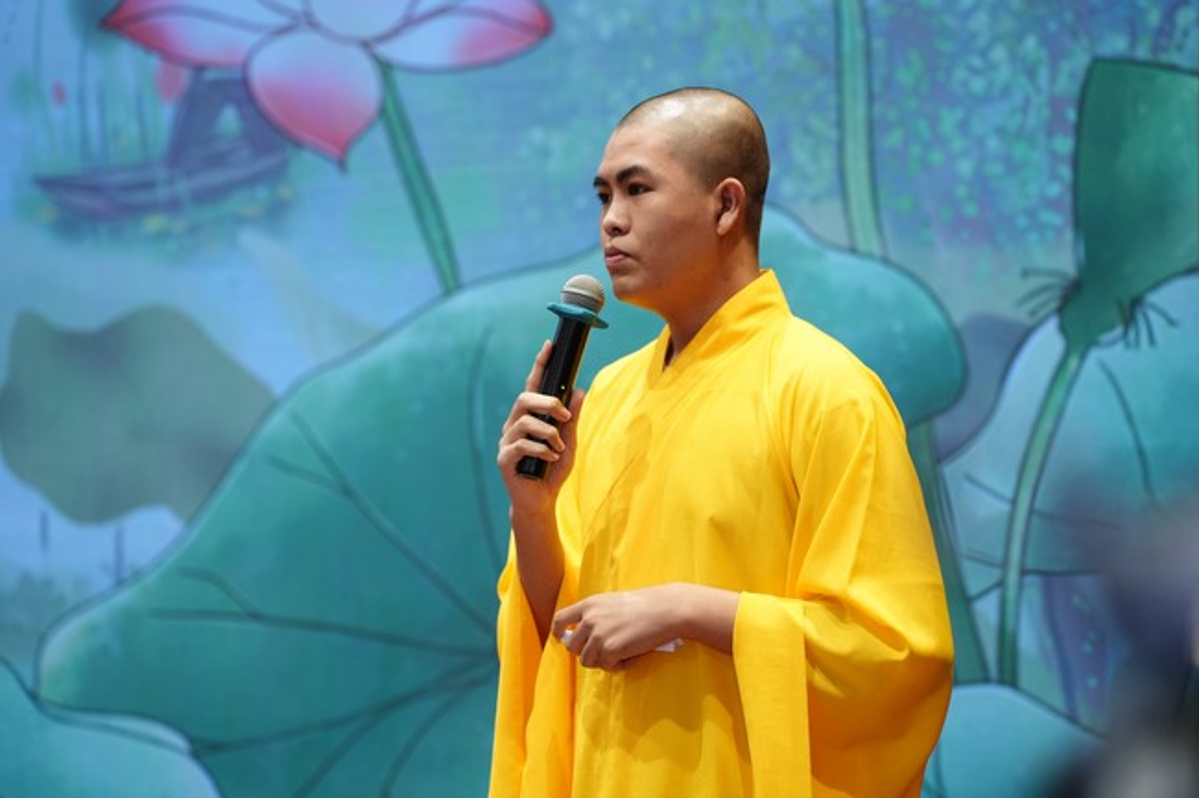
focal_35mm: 94
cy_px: 399
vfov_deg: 14.5
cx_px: 600
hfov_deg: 21.7
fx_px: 3130
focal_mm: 94
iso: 1250
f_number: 2.8
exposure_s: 1/80
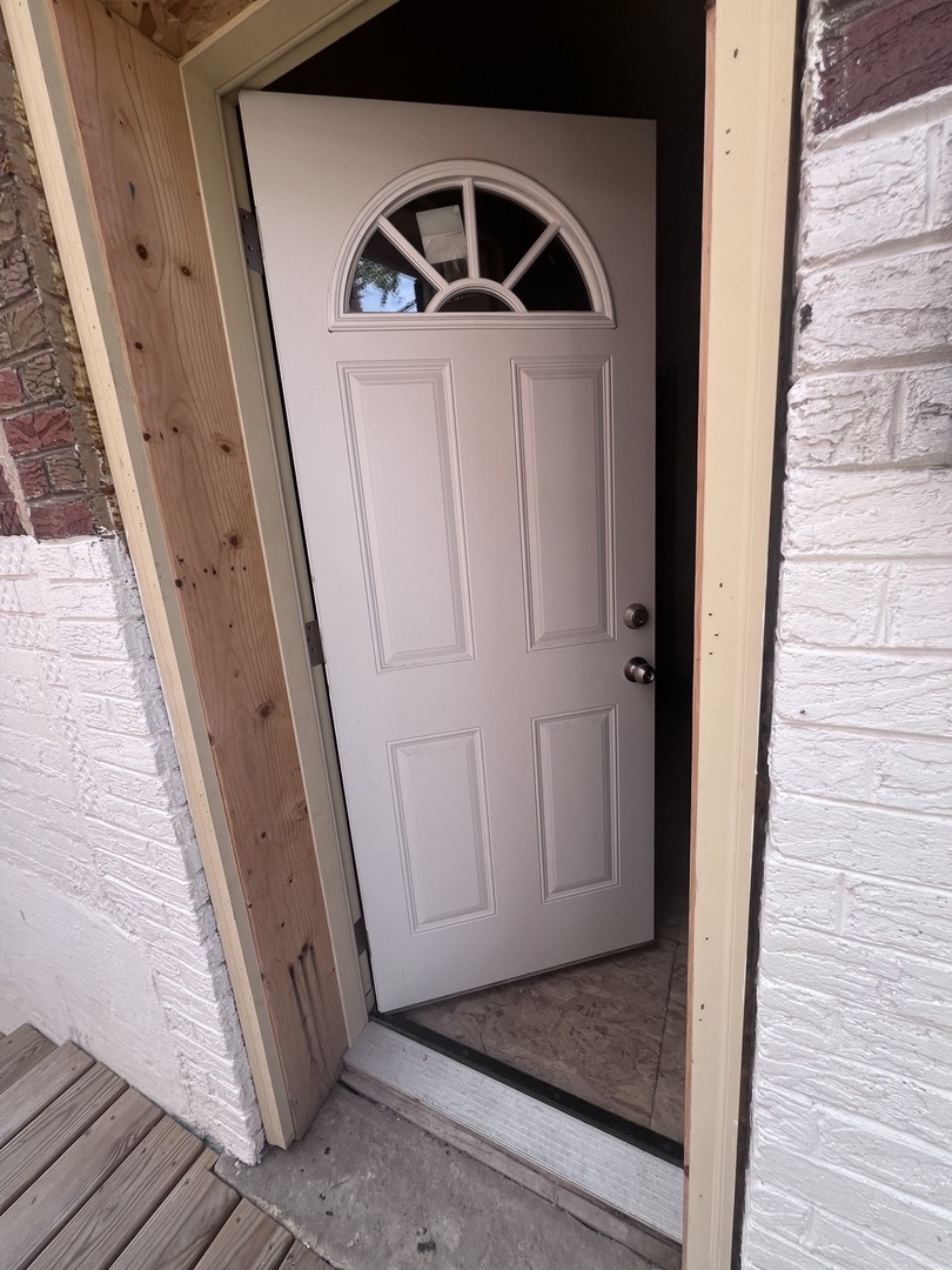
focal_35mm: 13
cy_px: 635
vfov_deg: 106.2
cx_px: 476
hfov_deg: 89.9
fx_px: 477
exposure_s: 1/362
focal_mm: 1.57
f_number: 1.8
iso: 32
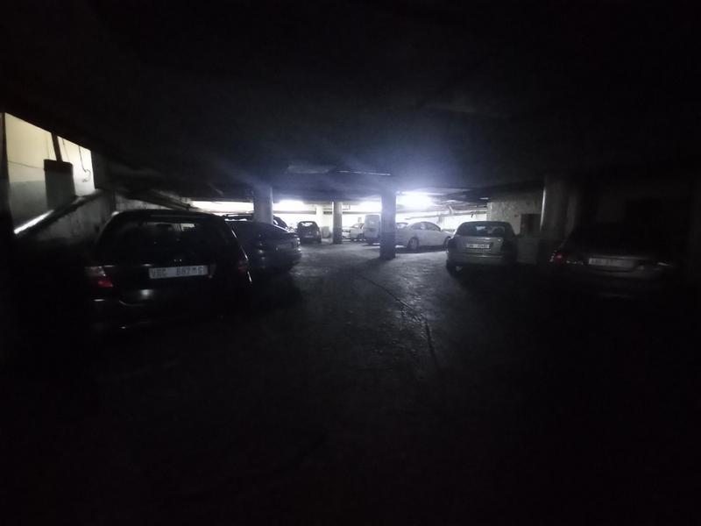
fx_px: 263
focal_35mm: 13
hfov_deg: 106.2
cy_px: 263
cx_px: 350
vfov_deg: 89.9
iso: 1600
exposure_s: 1/7.14
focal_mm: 1.42
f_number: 2.2
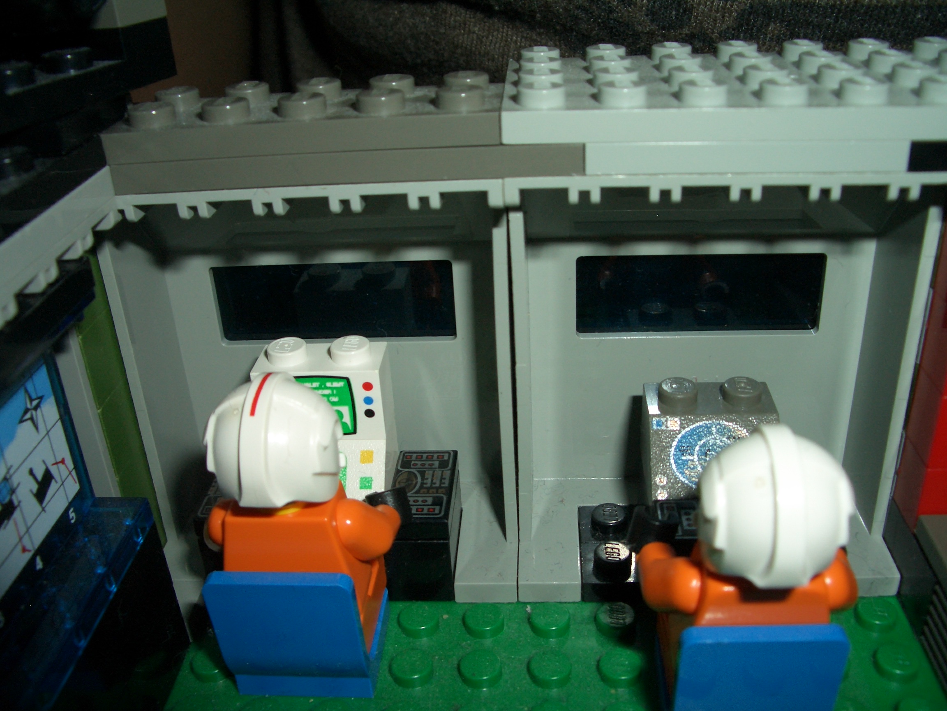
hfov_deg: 52.6
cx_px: 474
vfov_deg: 40.7
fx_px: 958
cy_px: 356
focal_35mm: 35
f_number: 4.3
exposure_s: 1/60
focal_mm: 5.8
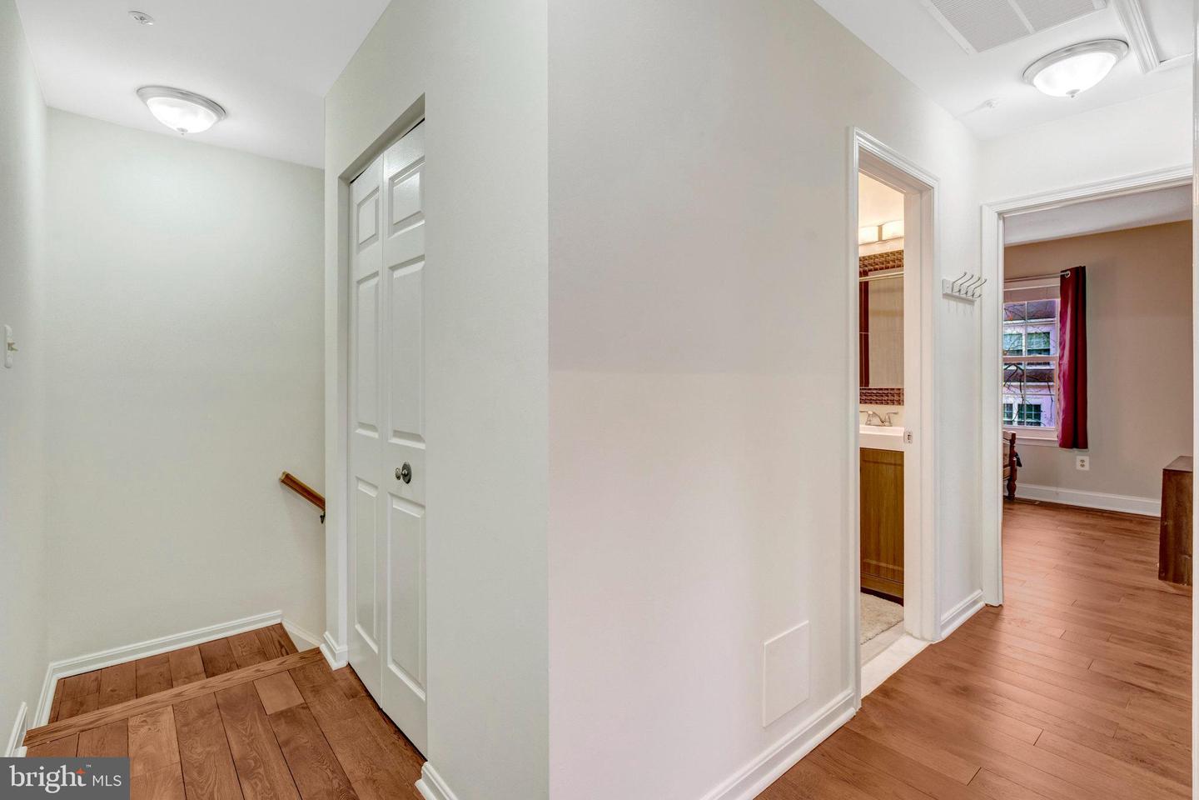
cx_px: 600
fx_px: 533
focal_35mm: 16
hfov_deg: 96.7
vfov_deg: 73.7
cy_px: 400
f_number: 8
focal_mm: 16
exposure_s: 1/20
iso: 1250
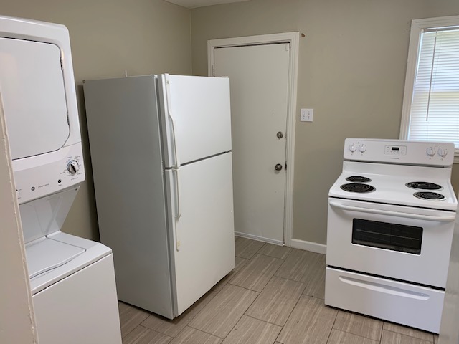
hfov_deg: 67.3
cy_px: 172
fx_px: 345
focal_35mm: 26
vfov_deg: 53.1
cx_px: 230
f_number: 1.8
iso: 64
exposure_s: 1/60
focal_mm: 4.25
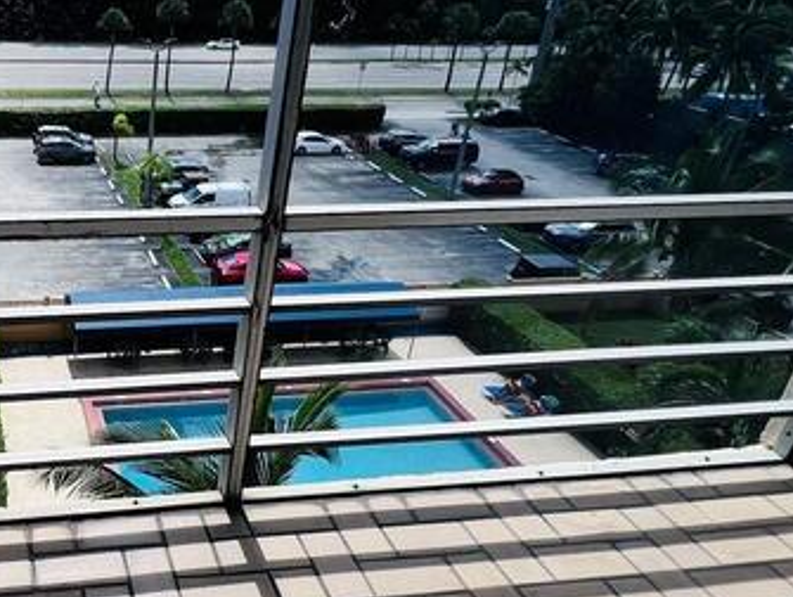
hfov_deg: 51.7
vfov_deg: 45.5
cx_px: 85
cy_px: 291
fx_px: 711
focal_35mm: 31
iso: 32
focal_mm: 1.57
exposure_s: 1/1064
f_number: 1.8
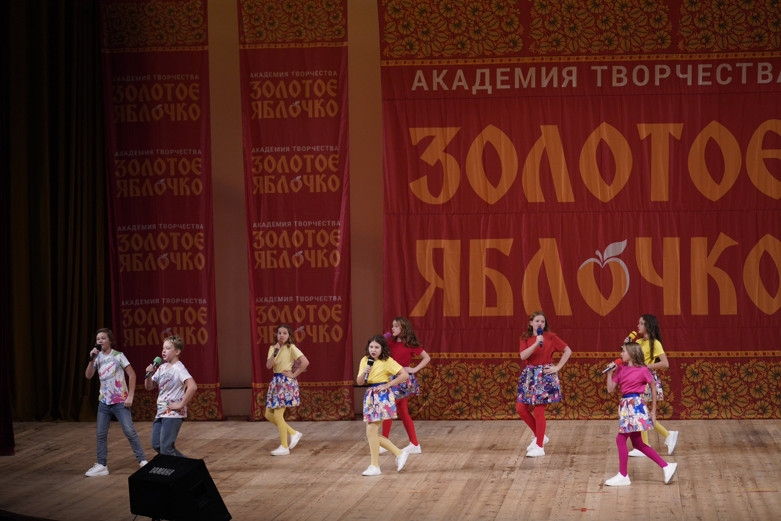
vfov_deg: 13.6
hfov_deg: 20.2
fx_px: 2191
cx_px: 390
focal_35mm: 101
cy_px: 260
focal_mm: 101
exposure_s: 1/400
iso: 1600
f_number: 2.8
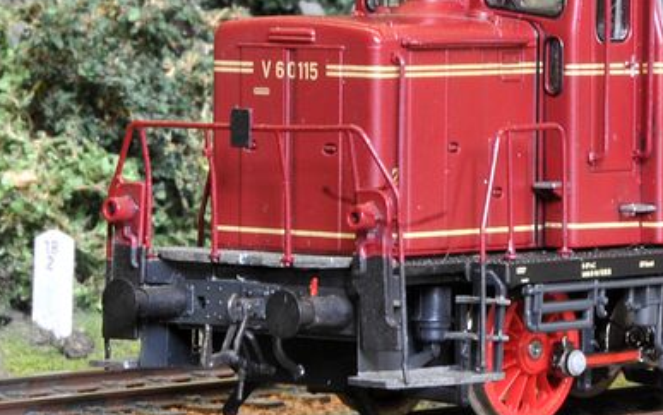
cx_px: 543
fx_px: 6578
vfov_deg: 3.6
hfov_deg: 5.8
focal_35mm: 364
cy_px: 82
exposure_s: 3
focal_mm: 90
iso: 200
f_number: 36
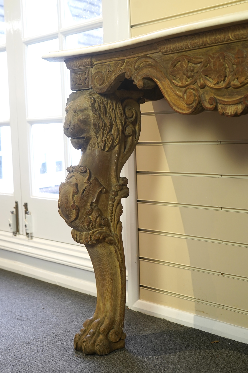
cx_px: 124
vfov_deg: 42.8
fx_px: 476
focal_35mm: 46
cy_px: 186
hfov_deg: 29.2
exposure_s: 1/40
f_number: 4.5
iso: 500
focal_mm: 46
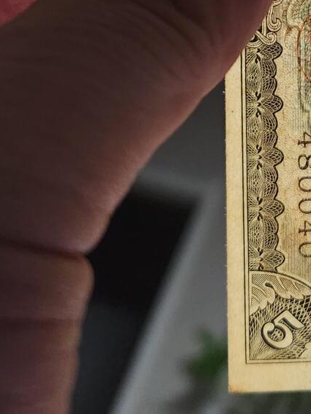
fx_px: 875
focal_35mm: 73
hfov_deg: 19.1
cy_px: -63
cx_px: 370
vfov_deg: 24.5
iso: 800
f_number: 1.8
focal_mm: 5.4
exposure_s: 1/100
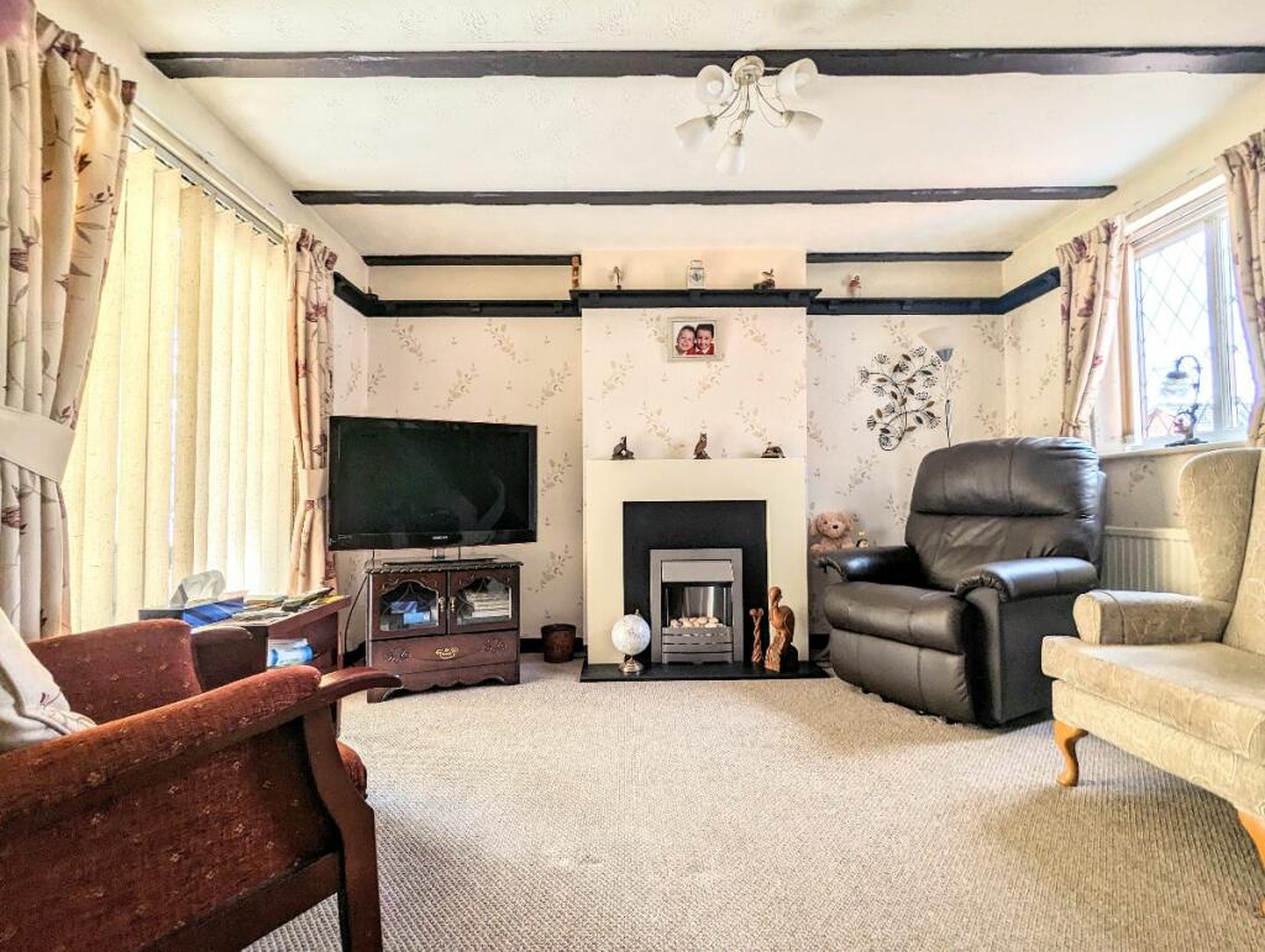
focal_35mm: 16
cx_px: 632
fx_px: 586
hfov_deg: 94.4
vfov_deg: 78.2
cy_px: 476
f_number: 2.2
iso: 39
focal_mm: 2.35
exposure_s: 1/101
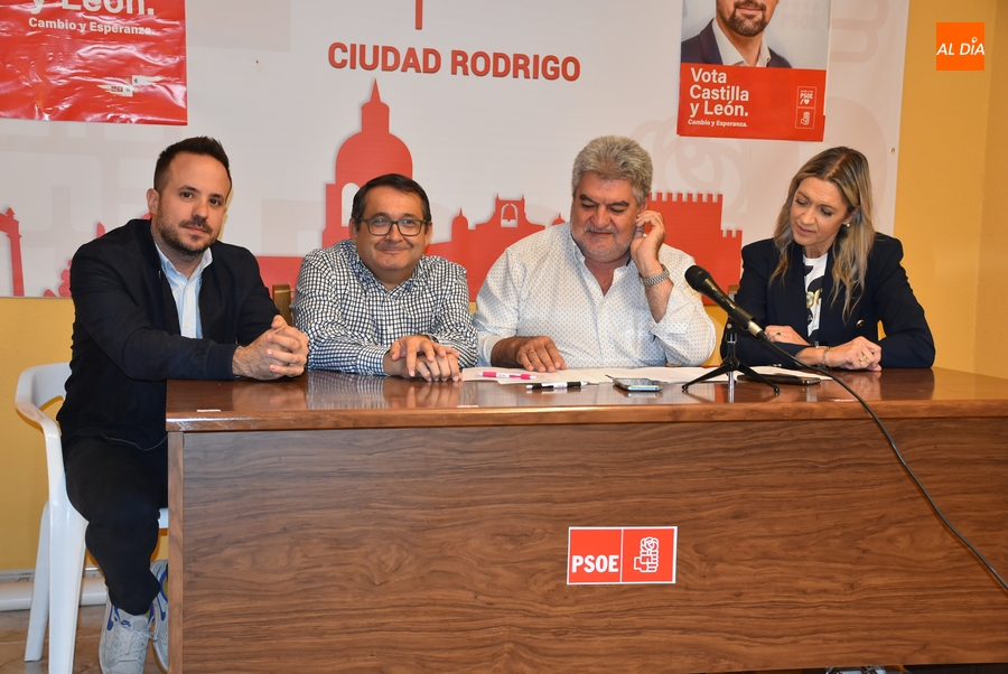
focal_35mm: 51
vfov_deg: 26.5
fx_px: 1429
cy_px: 337
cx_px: 504
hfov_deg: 38.8
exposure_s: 1/60
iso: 800
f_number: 4.2
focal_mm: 34
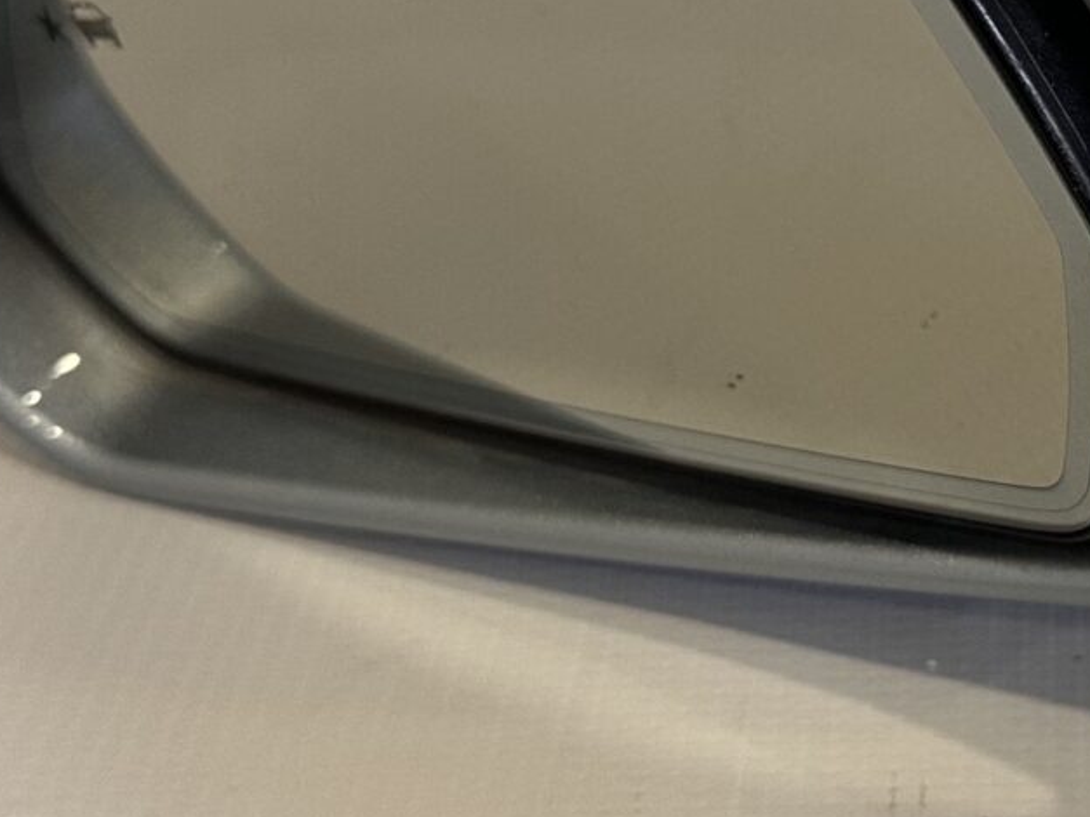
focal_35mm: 98
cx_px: 1142
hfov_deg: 19.3
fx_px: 3085
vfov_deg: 15.0
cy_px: 130
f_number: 1.78
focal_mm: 6.86
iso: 200
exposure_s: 1/60
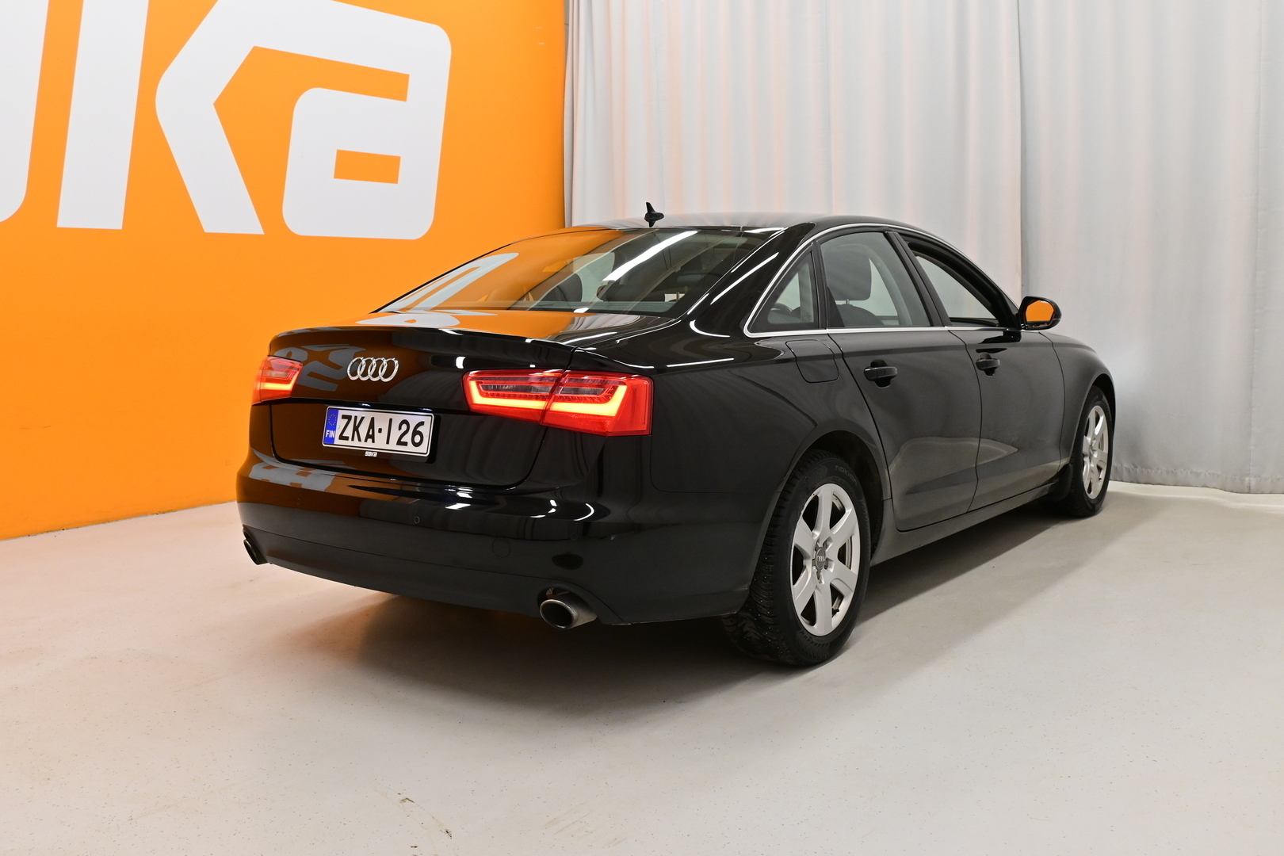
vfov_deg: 39.1
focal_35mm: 34
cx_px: 642
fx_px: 1204
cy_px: 428
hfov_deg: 56.1
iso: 1000
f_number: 5.6
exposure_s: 1/100
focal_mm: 22.5
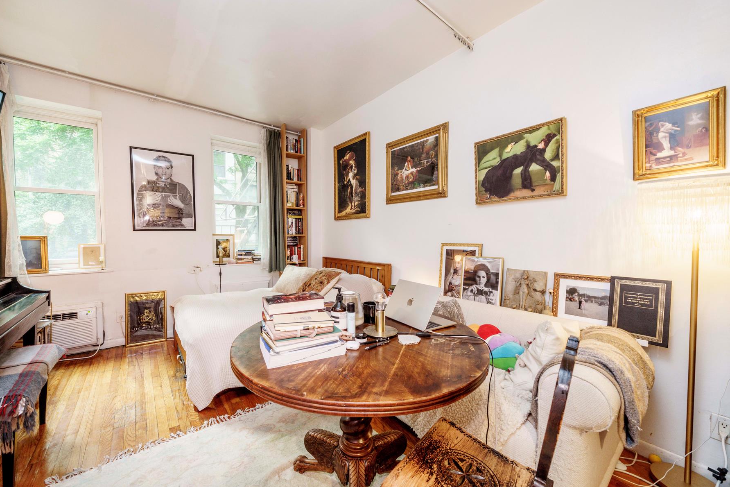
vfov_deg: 81.2
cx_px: 344
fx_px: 284
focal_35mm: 14
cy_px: 242
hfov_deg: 104.1
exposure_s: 1/8
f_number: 7.1
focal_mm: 13
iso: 320
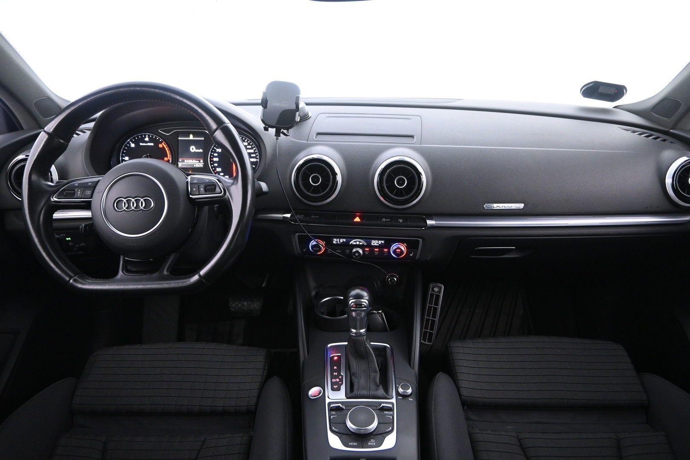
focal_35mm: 24
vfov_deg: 53.1
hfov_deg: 73.7
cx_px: 345
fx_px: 460
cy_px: 230
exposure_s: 1/15
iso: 2500
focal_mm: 16
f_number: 3.5
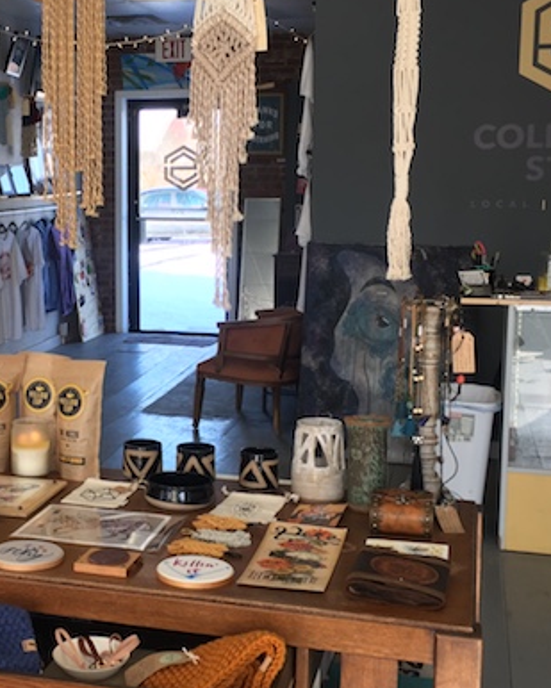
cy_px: 332
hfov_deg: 27.0
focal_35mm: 55
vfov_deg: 34.1
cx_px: 103
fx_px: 1121
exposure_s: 1/120
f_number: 2.2
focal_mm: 4.15
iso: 32
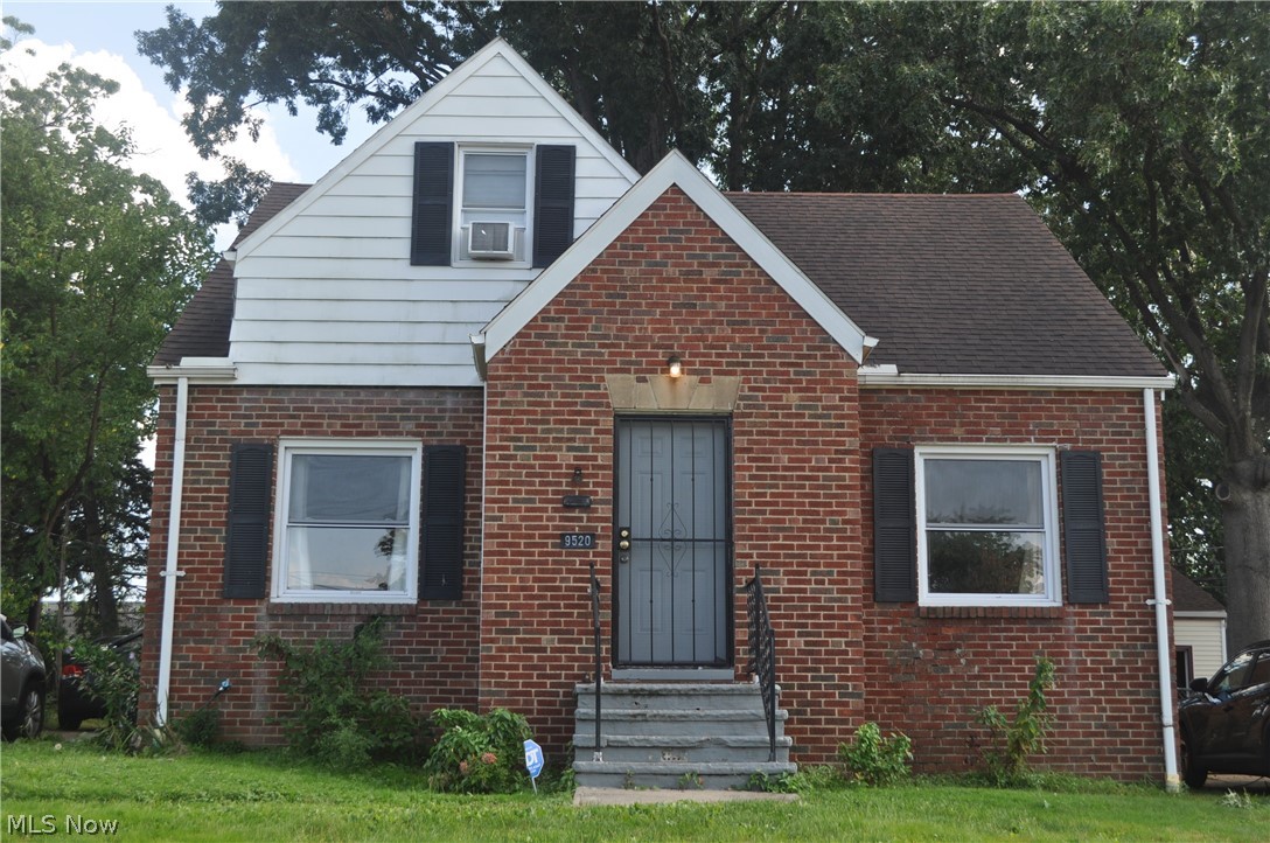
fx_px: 1532
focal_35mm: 44
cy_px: 422
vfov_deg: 30.8
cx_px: 635
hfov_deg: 45.0
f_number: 6.3
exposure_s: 1/160
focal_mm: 29
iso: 200
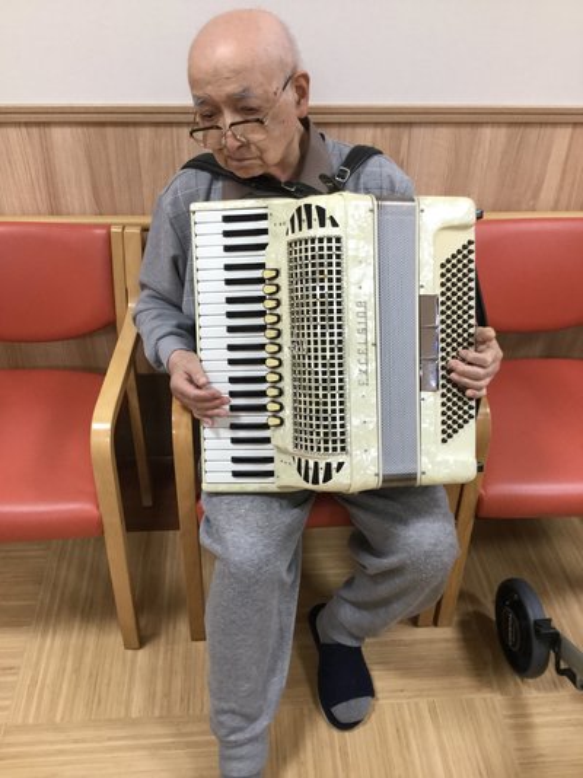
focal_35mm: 31
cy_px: 389
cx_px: 292
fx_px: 697
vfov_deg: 58.4
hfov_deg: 45.4
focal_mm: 3.3
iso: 64
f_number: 2.4
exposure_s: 1/30
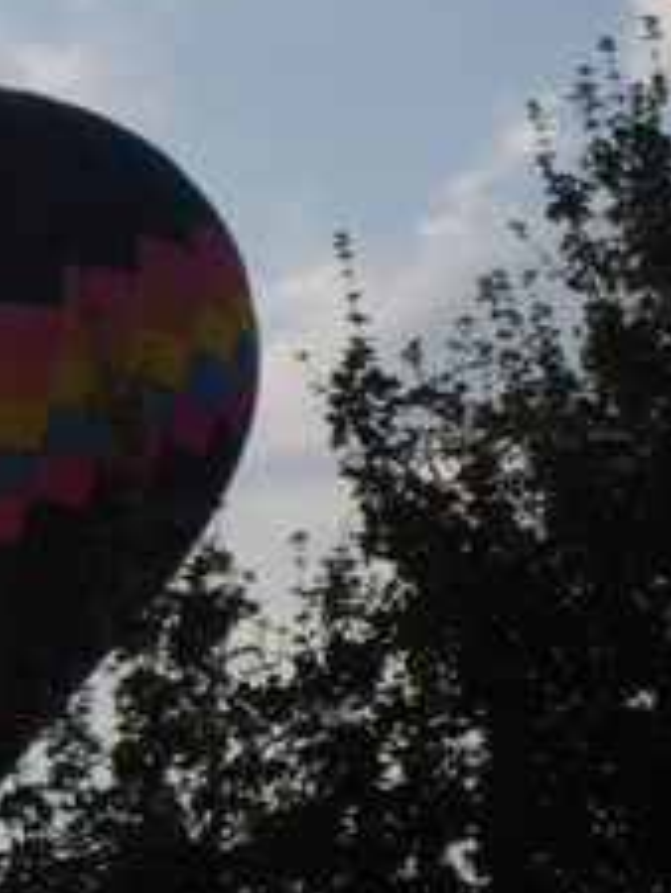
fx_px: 6894
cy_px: 375
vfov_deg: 7.4
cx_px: -103
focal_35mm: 267
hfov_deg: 5.5
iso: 80
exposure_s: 1/320
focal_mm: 21.3
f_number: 5.8
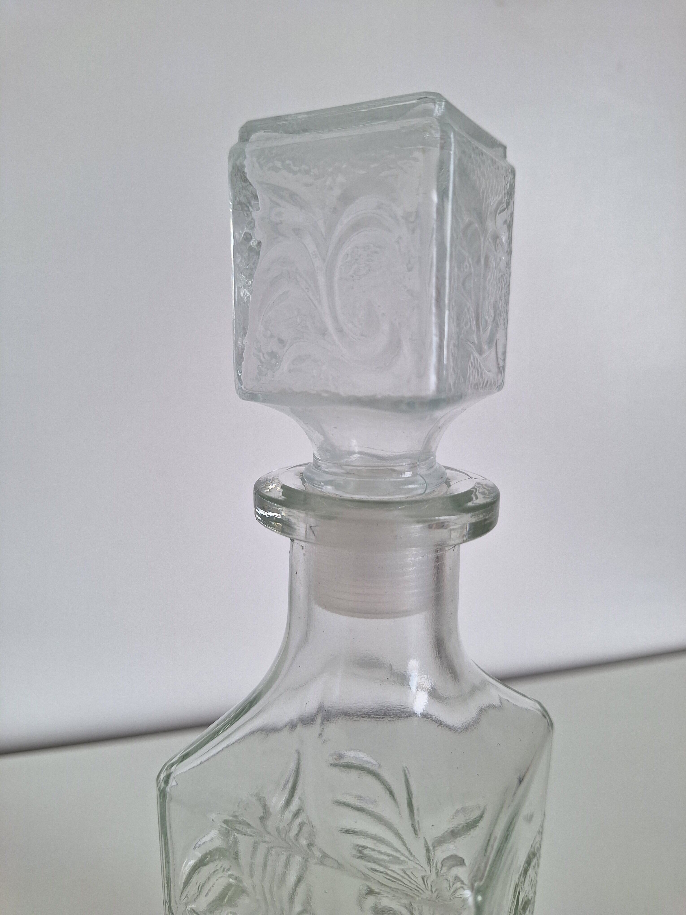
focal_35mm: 23
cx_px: 343
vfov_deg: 73.9
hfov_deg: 58.9
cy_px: 458
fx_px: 608
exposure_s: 1/113
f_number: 1.8
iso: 40
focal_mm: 5.54
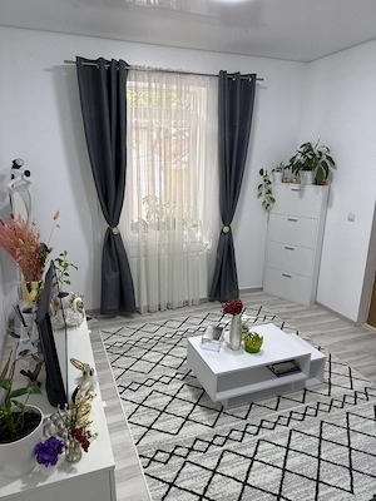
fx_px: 348
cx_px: 188
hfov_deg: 56.8
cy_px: 250
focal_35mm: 24
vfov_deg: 71.6
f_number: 1.78
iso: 100
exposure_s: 1/100
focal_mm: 6.76
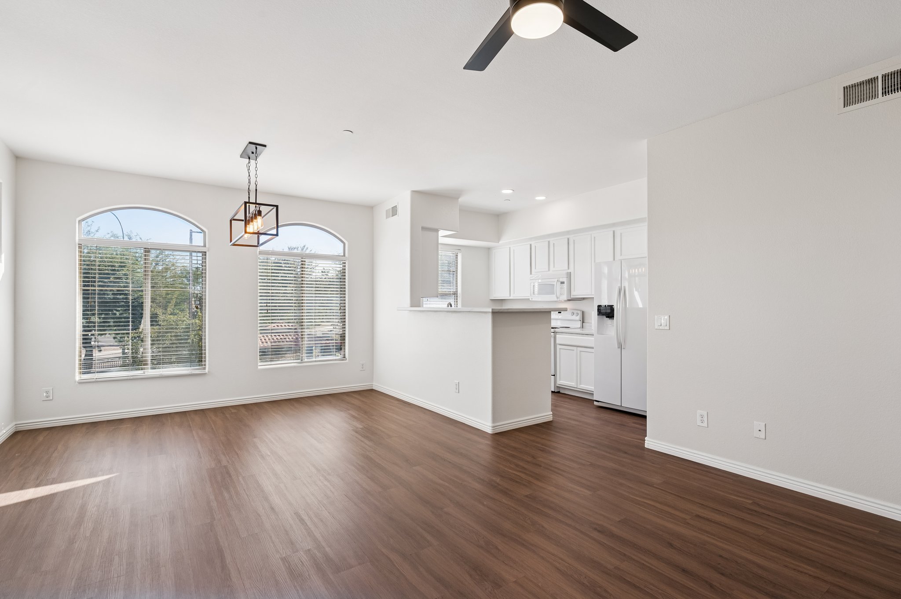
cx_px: 450
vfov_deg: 70.3
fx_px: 425
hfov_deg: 93.3
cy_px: 300
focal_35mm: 17
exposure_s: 1/160
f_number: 8
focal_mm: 17
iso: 320
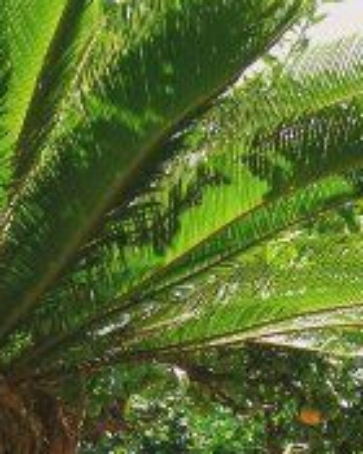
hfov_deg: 11.4
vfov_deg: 14.6
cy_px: 566
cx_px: 627
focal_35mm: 127
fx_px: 1706
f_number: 4.8
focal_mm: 7.8
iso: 50
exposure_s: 1/152
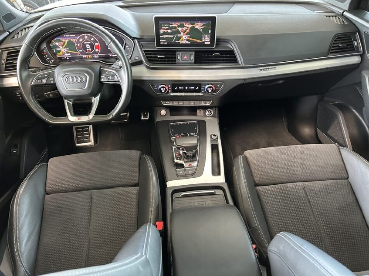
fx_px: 277
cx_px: 184
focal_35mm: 26
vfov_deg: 53.0
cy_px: 138
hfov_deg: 67.3
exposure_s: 1/50
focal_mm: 5.7
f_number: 1.5
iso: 400
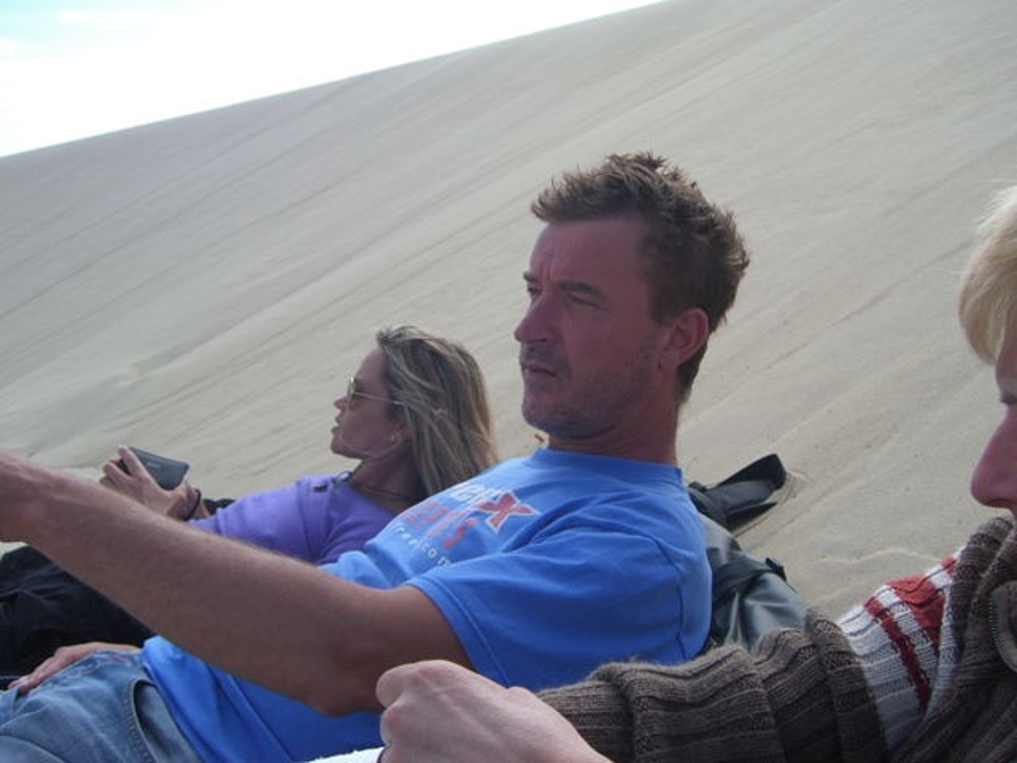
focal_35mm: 38
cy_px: 382
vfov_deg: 37.7
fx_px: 1116
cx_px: 508
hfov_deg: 49.0
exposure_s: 1/1000
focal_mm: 7.9
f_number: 2.8
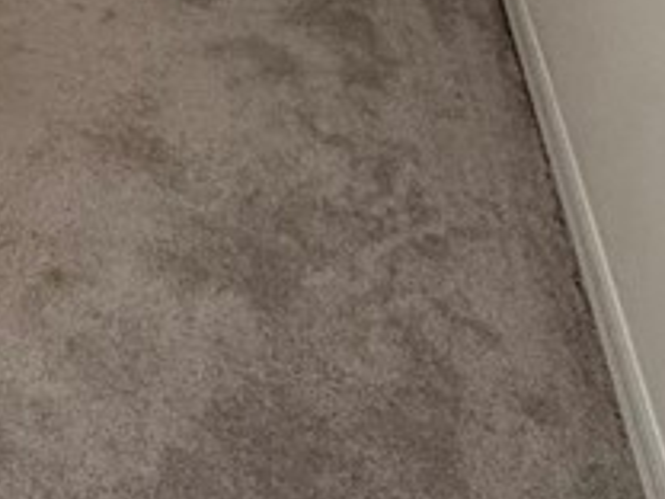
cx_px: -432
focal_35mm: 69
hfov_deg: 21.6
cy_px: -512
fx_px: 1326
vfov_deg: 16.2
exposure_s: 1/60
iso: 200
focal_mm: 2.22
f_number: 2.2
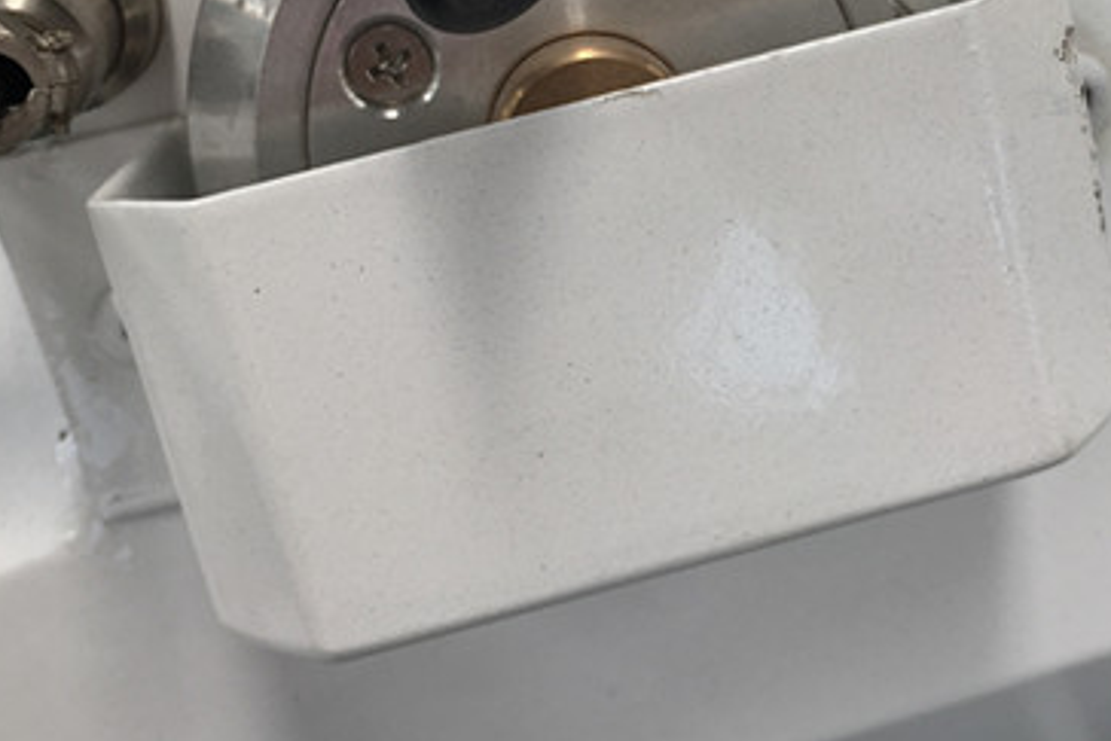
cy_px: 189
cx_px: 690
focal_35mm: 53
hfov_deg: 37.3
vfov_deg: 25.3
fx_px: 1636
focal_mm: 4.15
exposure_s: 1/227
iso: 32
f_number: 2.2
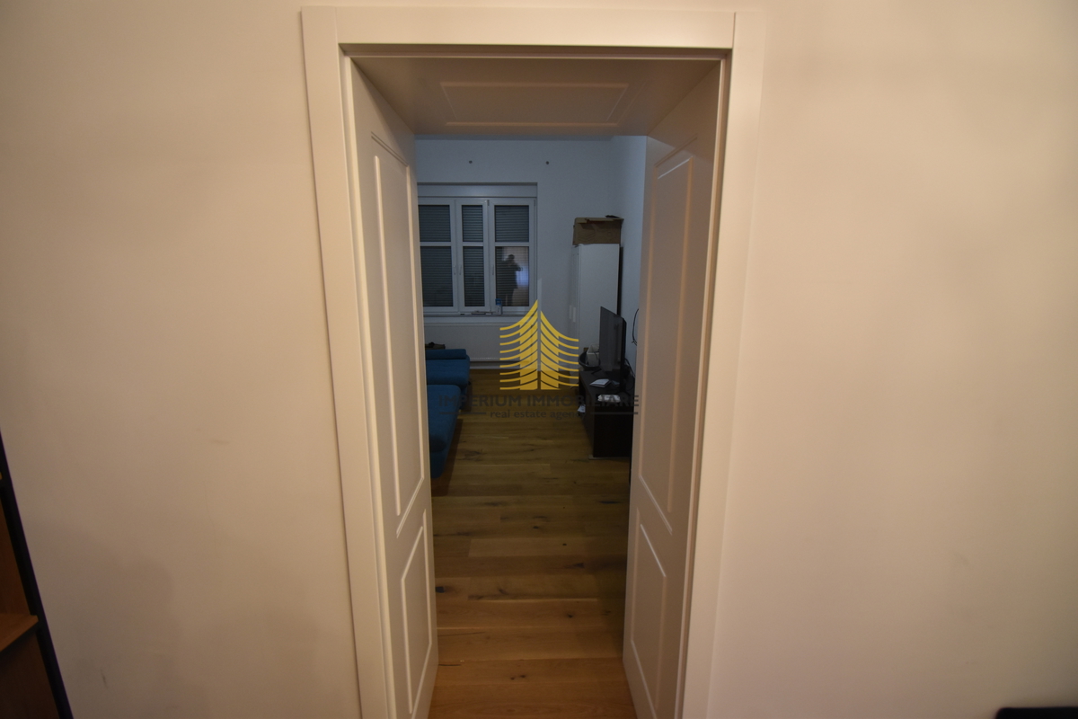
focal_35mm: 15
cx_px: 539
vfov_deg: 77.3
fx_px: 449
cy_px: 360
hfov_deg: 100.4
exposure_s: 1/30
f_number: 4.5
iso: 800
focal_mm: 10
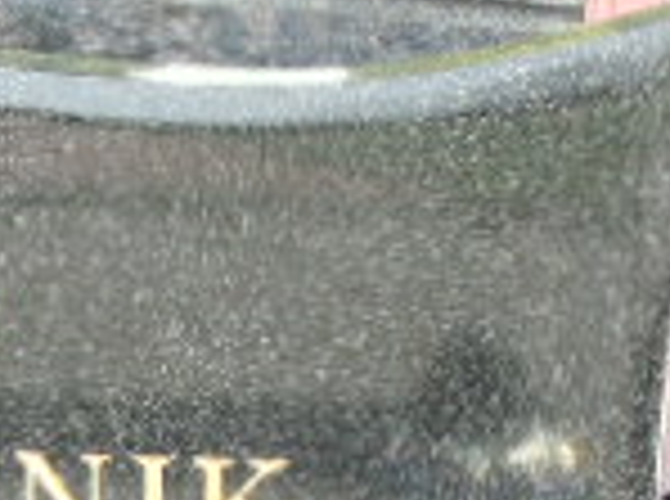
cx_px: -261
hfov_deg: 7.3
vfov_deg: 5.5
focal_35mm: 267
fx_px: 5155
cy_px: 865
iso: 80
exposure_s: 1/160
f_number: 4.5
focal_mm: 11
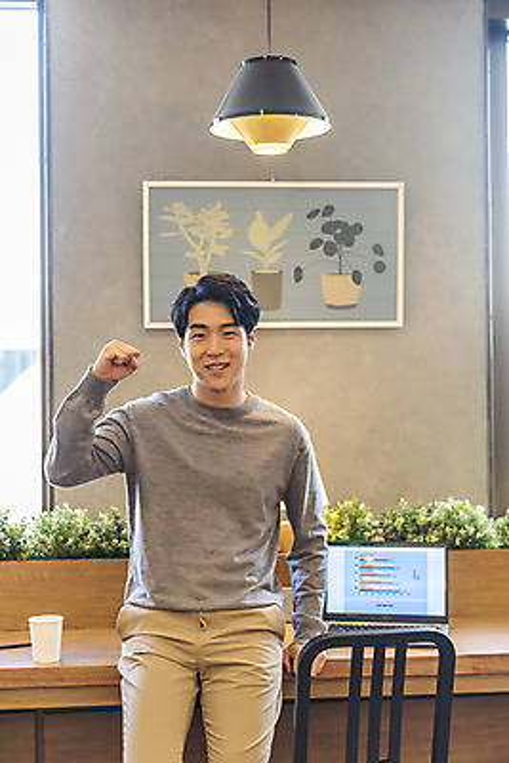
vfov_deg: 34.5
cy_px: 382
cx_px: 254
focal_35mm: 58
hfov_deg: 23.4
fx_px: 1229
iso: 400
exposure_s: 1/50
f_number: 2.8
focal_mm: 58
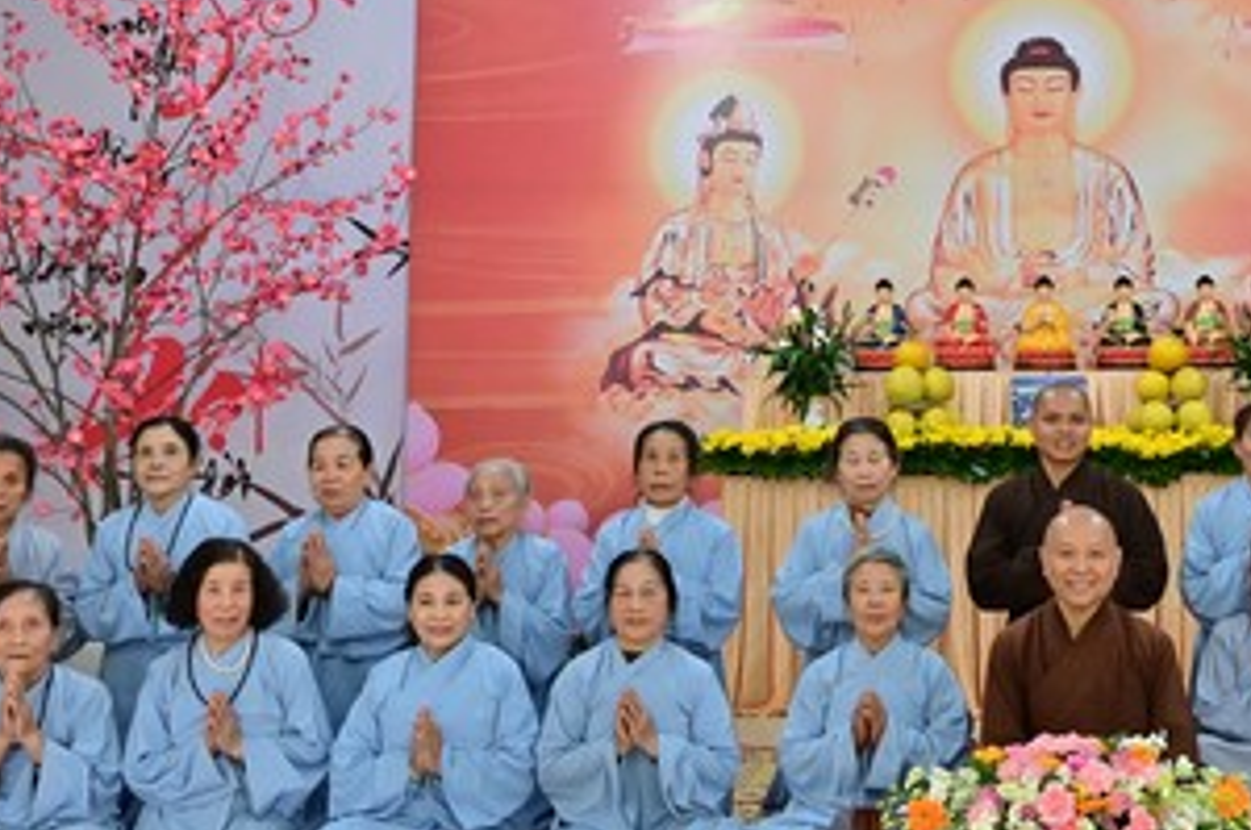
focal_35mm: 52
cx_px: 963
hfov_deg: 37.2
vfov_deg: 25.9
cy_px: 334
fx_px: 1804
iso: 2000
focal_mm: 24
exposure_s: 1/80
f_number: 6.3
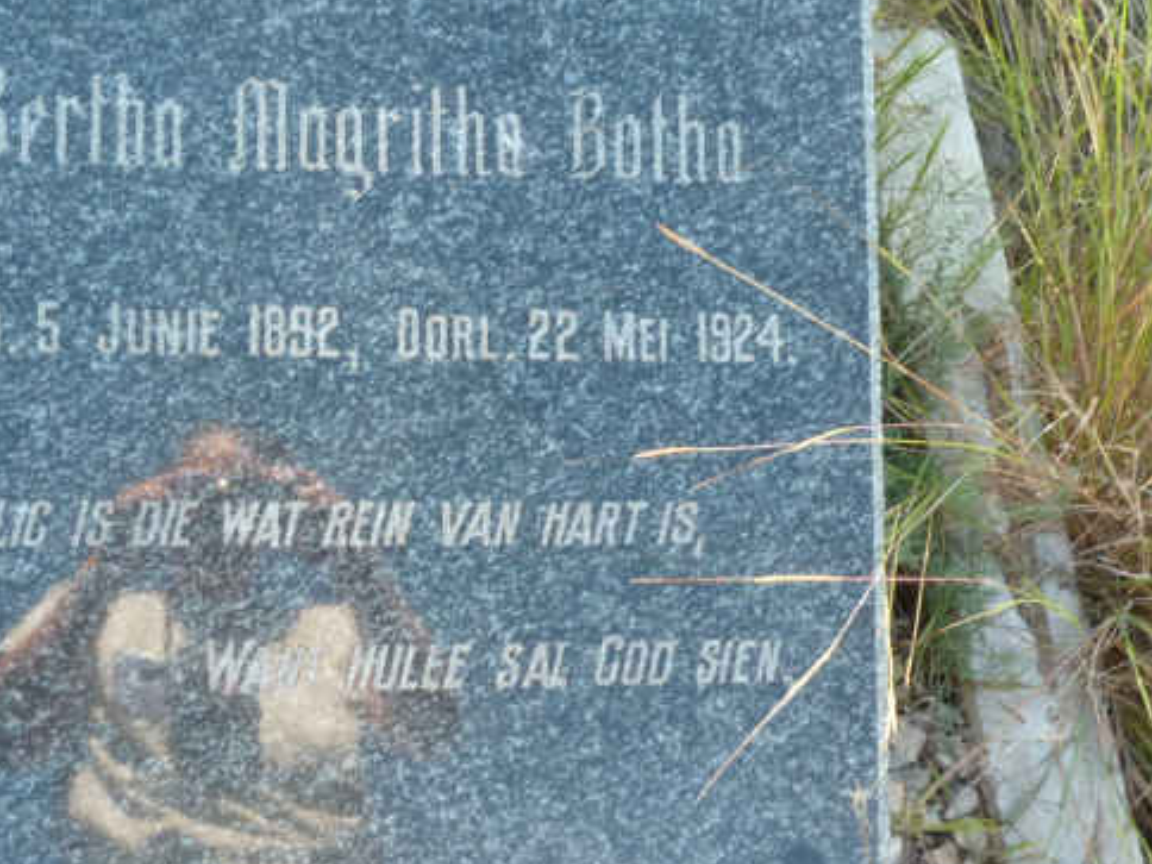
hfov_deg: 45.3
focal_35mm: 41
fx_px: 1364
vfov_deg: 35.1
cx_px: 424
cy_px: 422
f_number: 6.3
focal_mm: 4.1
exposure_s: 1/30
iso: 160
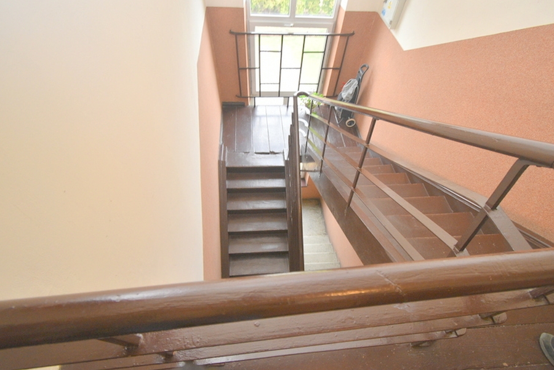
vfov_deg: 73.8
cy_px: 197
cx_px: 283
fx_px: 246
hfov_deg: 96.7
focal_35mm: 16
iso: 1100
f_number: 4.5
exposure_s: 1/125
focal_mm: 10
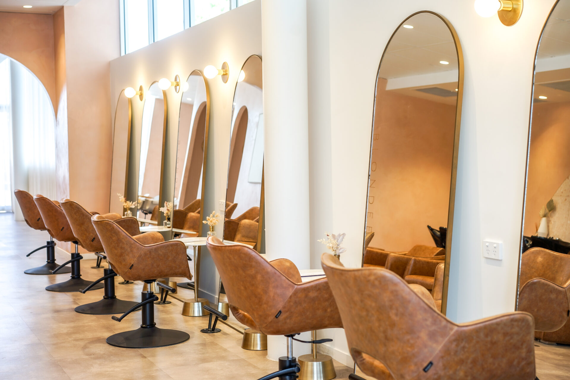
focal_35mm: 55
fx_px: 871
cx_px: 285
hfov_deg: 36.2
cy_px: 190
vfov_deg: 24.6
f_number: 4
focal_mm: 55
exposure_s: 1/30
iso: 100
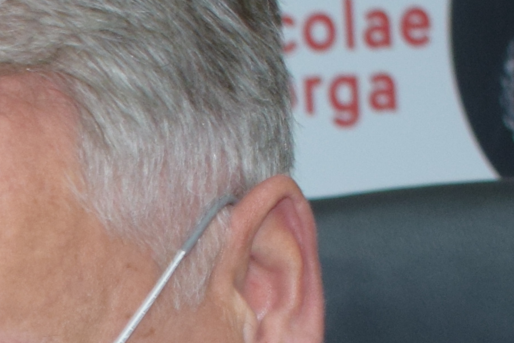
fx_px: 4103
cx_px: -183
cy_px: 876
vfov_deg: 4.7
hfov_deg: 7.1
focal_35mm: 287
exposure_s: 1/30
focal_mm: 29
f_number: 4.2
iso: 800
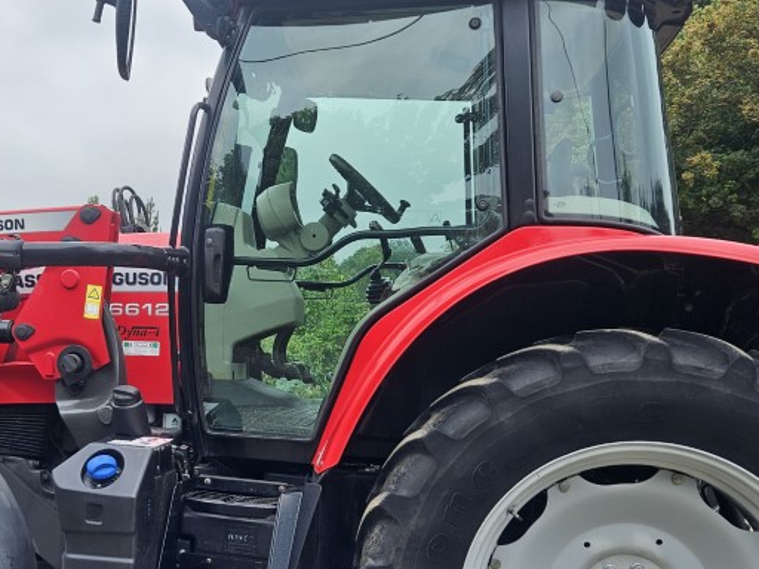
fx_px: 1009
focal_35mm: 46
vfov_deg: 31.2
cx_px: 222
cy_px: 391
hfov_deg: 40.4
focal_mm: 5.4
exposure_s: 1/278
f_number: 1.8
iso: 25
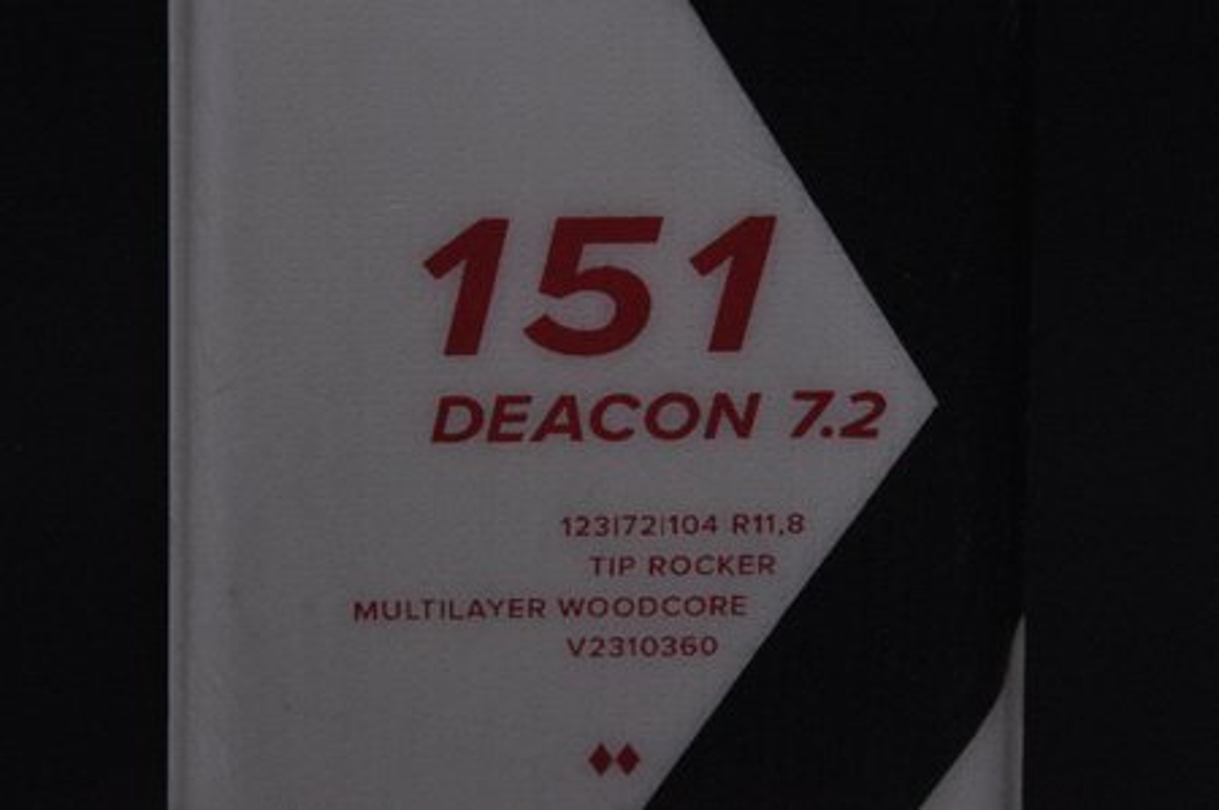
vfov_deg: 8.7
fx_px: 5327
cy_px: 405
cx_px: 610
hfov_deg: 13.1
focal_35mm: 158
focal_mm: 105
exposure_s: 1/125
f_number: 11
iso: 3200
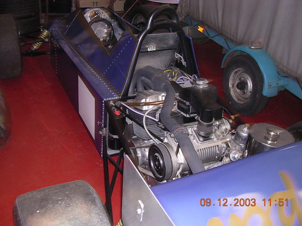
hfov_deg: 49.0
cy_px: 113
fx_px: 332
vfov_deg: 37.7
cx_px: 151
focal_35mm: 38
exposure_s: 1/60.1
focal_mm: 5.8
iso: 283
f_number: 2.8
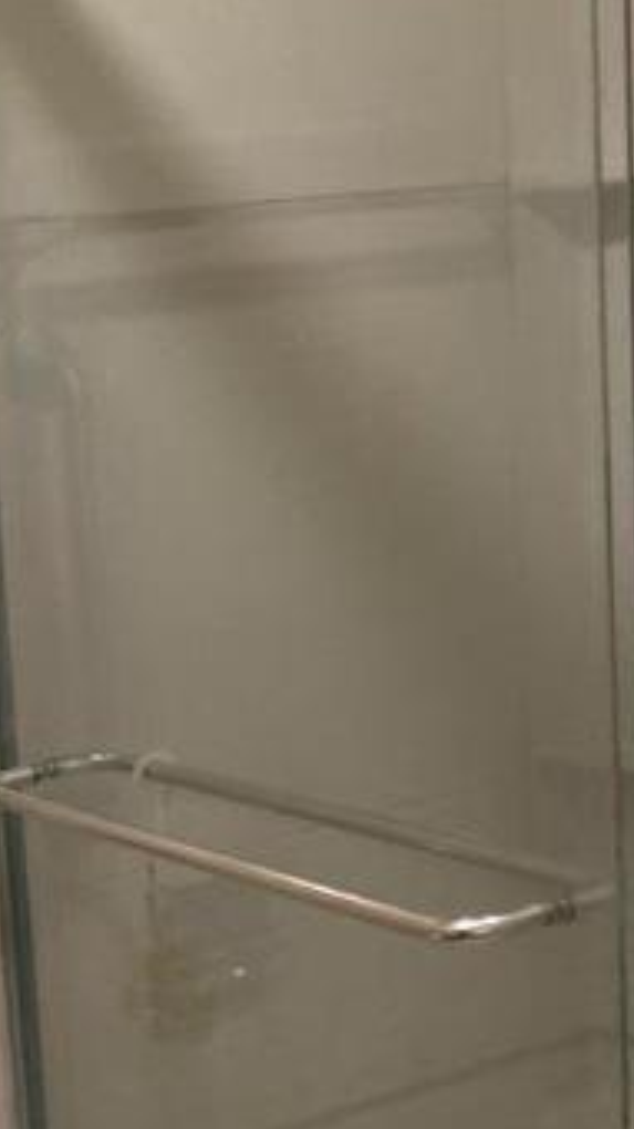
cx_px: -239
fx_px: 2064
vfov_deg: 30.5
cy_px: 661
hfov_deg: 16.3
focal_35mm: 69
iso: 250
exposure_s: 1/40
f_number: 1.8
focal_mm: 3.99
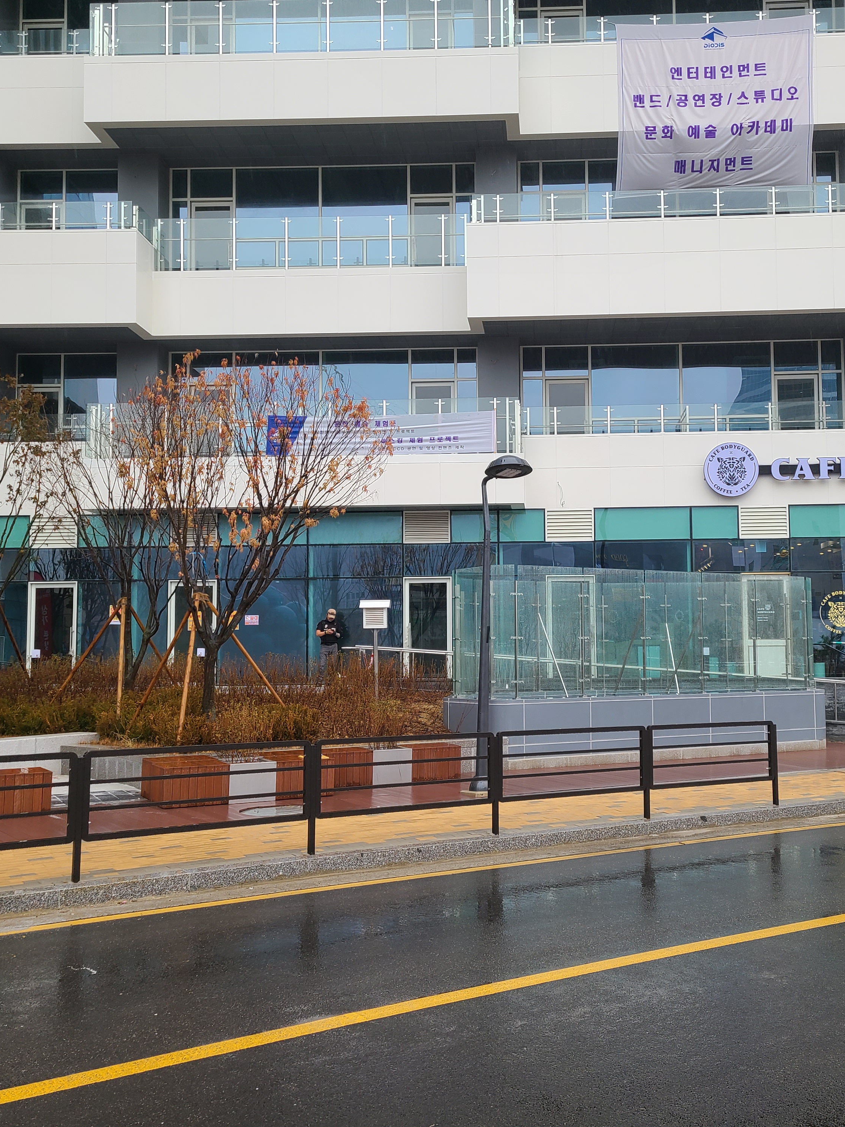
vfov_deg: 52.6
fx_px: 1139
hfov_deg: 40.4
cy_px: 558
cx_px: 532
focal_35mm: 35
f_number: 1.8
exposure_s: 1/193
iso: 40
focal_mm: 5.4
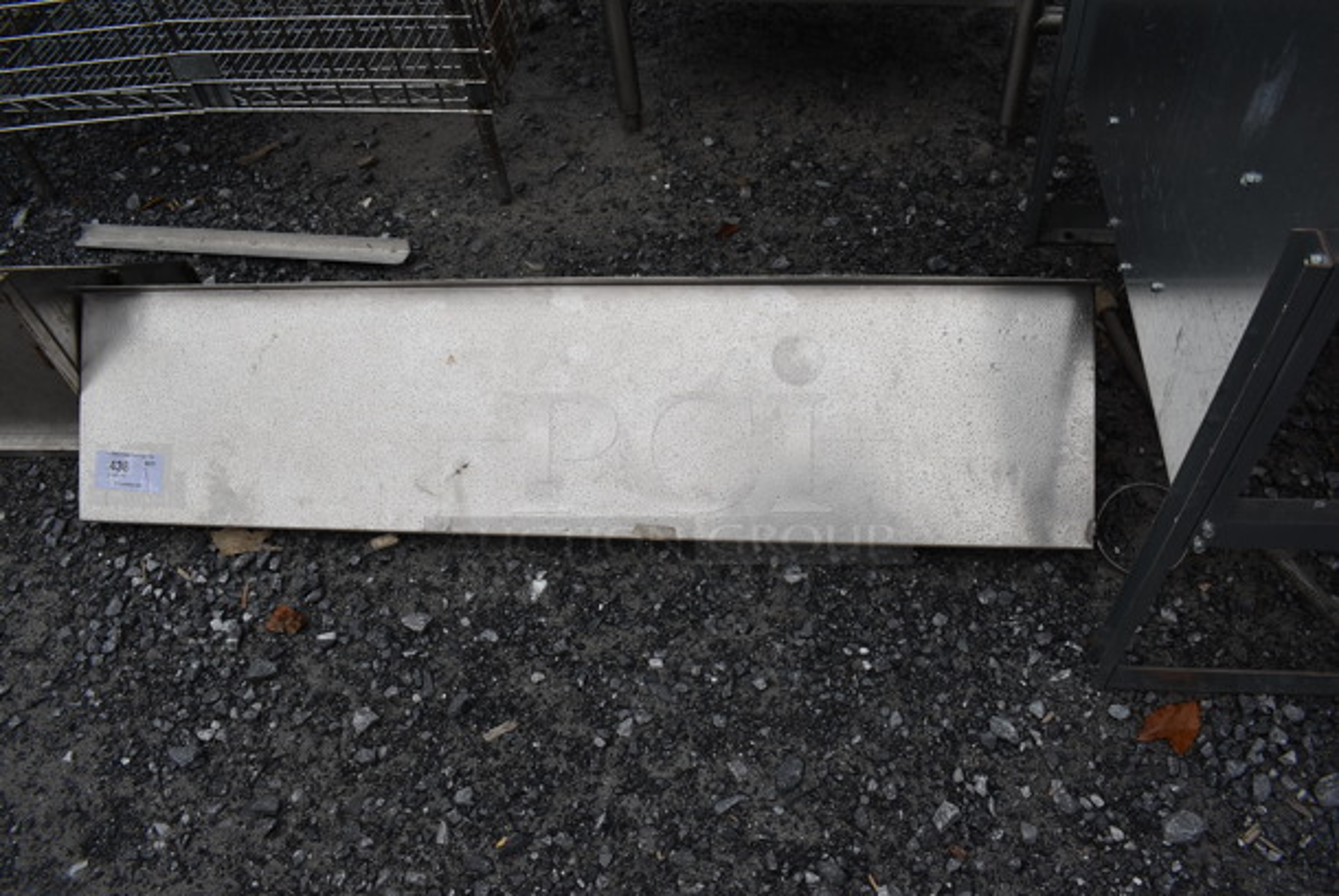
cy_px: 448
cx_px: 670
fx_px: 1005
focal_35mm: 27
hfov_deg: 67.3
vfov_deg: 48.0
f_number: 8
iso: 200
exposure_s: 1/400
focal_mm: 18
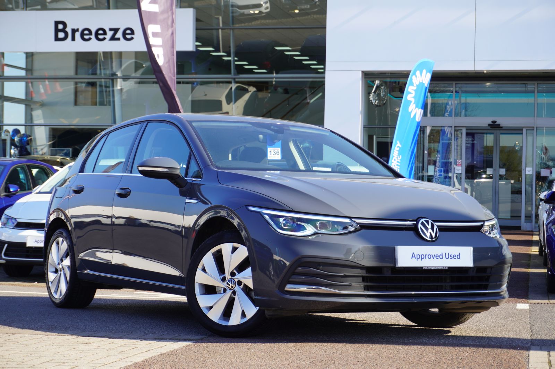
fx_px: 1155
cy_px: 184
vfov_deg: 18.2
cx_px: 278
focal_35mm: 75
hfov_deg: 27.0
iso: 125
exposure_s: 1/80
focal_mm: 50
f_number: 5.6
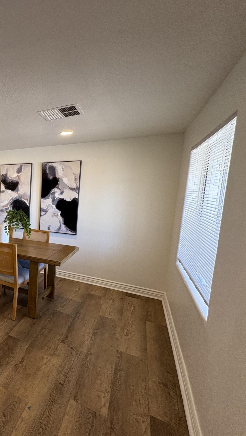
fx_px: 243
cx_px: -48
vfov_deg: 83.8
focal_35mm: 21
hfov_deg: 39.2
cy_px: 217
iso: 125
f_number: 2.2
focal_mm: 2.22
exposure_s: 1/99
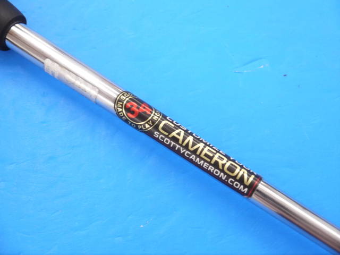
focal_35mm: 72
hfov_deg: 27.0
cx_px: 170
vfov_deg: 20.4
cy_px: 128
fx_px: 707
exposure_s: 1/100
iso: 800
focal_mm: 36
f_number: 5.3
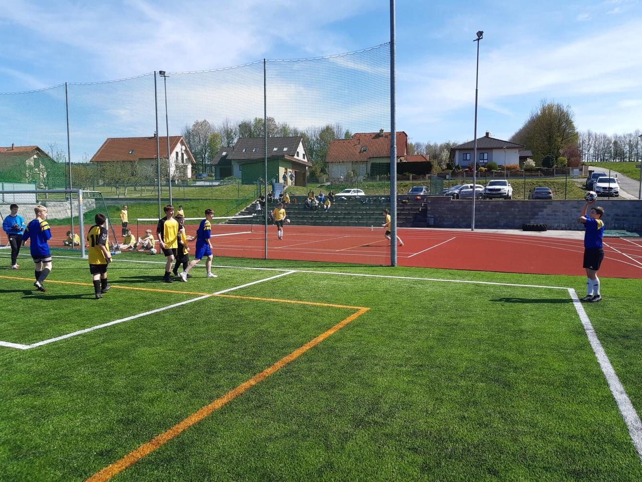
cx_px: 321
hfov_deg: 67.3
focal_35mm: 26
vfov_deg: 53.1
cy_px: 241
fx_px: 482
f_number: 1.7
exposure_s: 1/1292
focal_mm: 3.92
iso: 40
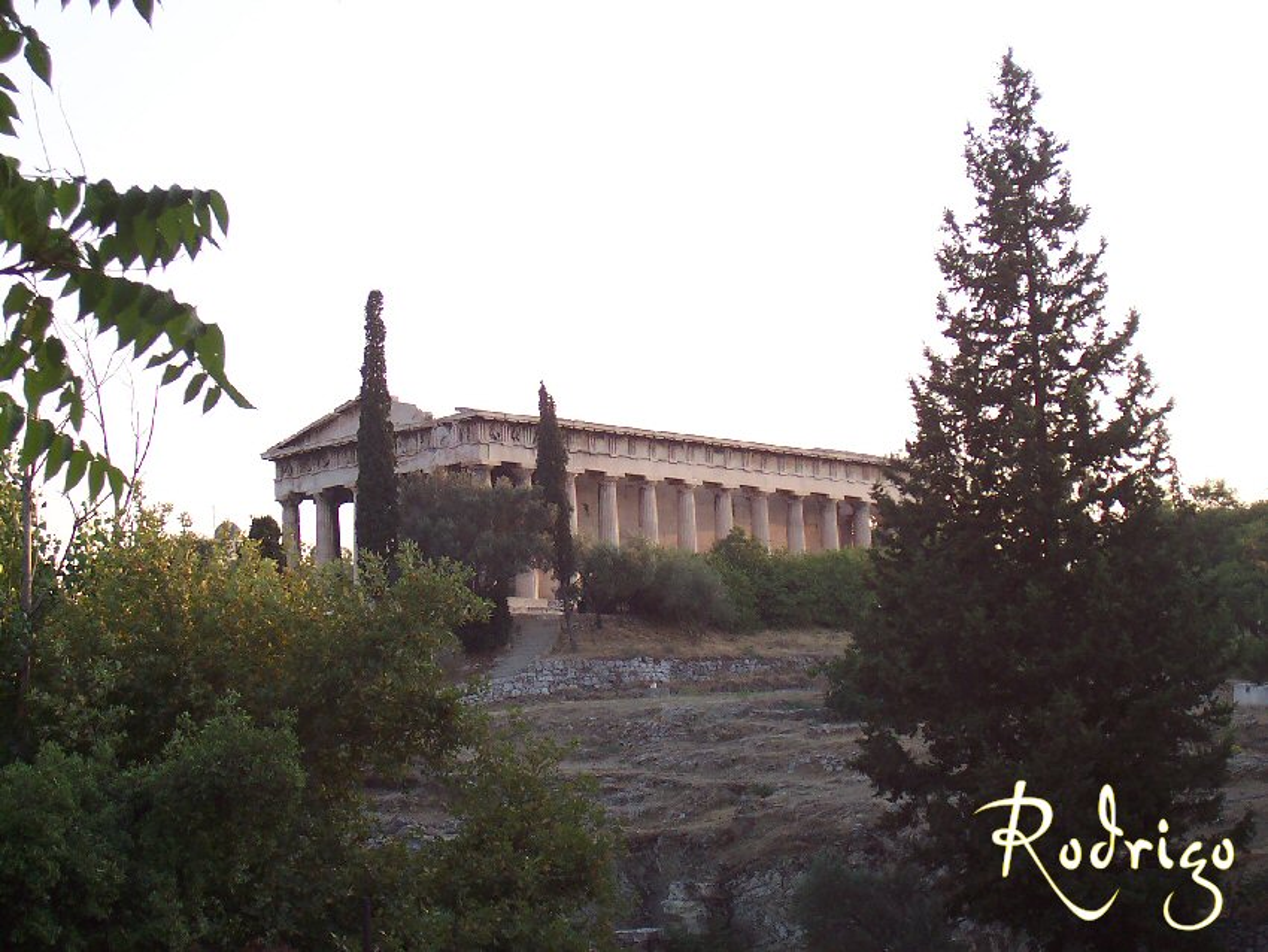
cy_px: 476
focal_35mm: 71
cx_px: 634
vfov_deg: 20.7
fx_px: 2601
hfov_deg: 27.4
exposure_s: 1/180
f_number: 4
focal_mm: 10.8
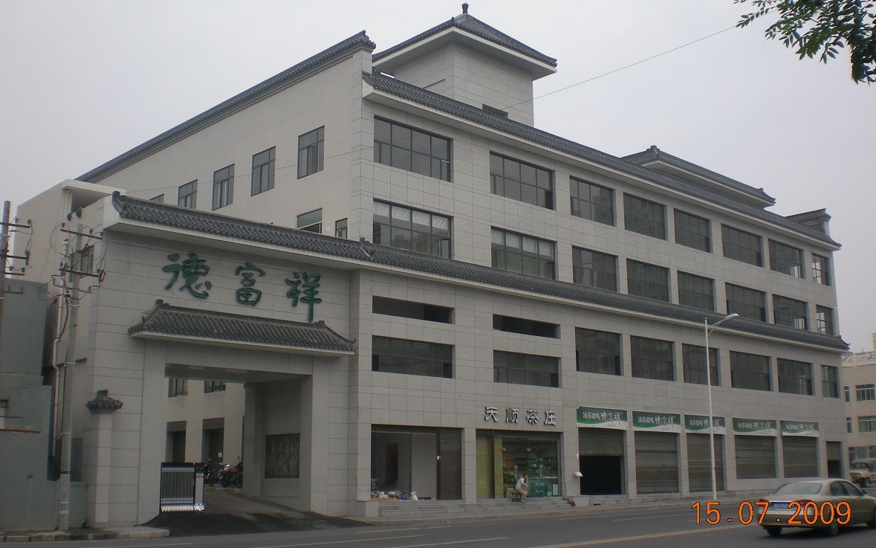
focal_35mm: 41
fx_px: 979
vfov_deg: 31.2
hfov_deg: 48.2
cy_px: 248
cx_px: 443
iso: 50
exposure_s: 1/218
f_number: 4.6
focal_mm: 6.3
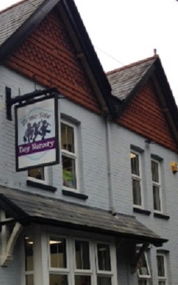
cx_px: 22
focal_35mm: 73
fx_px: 568
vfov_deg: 27.4
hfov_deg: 17.6
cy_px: 246
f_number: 2.4
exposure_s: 1/359
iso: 50
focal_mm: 4.12
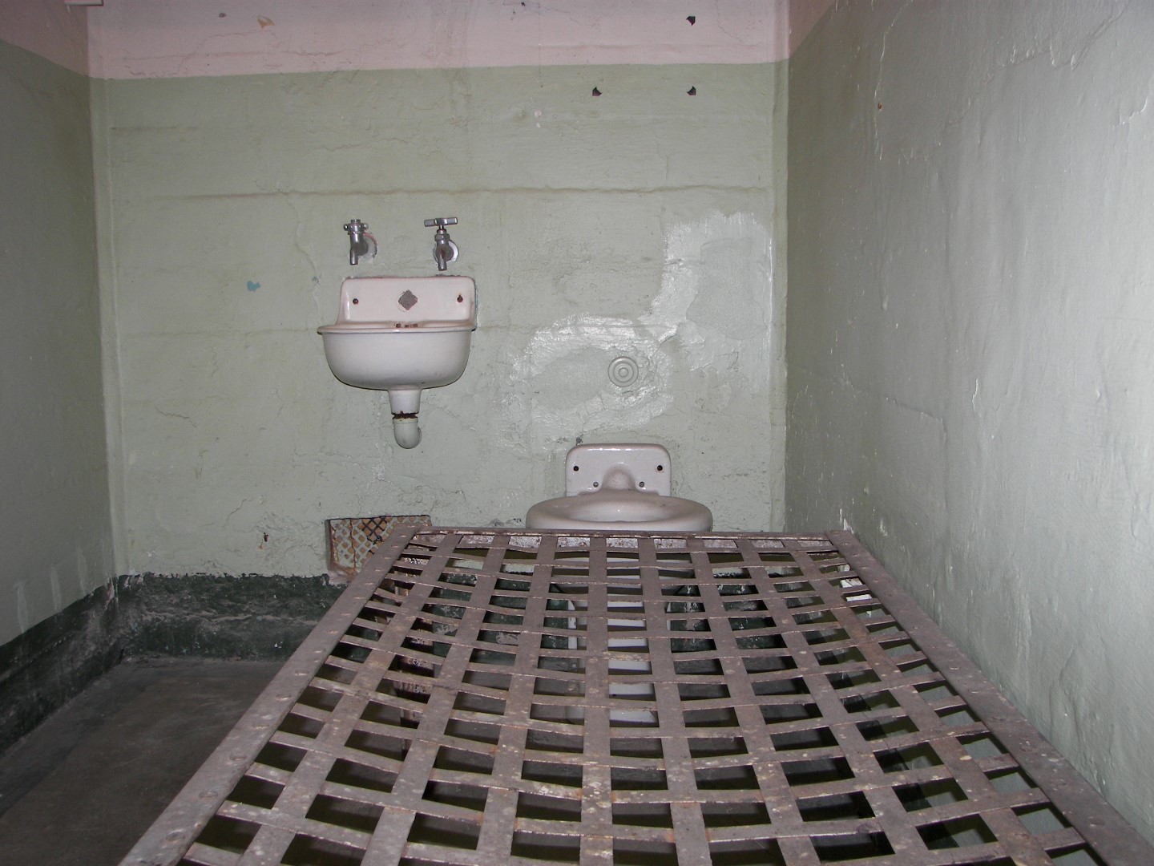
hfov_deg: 51.4
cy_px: 433
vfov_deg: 39.7
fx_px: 1200
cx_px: 577
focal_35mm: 36
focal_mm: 6
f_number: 2.8
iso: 64
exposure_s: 1/30
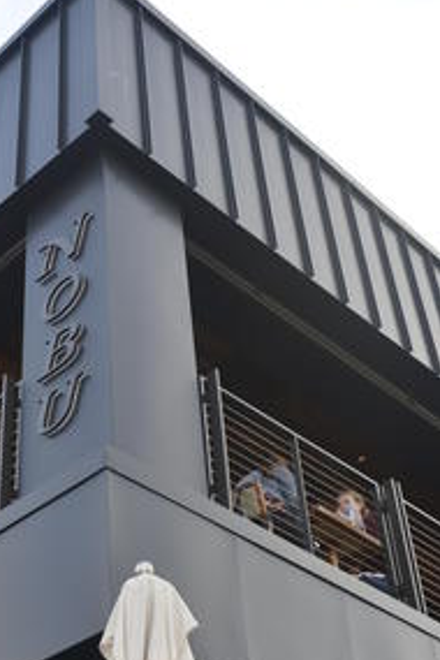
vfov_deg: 33.3
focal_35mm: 60
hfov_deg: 22.4
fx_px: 1100
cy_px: 382
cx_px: 95
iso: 1000
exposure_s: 1/250
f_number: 9
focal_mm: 38
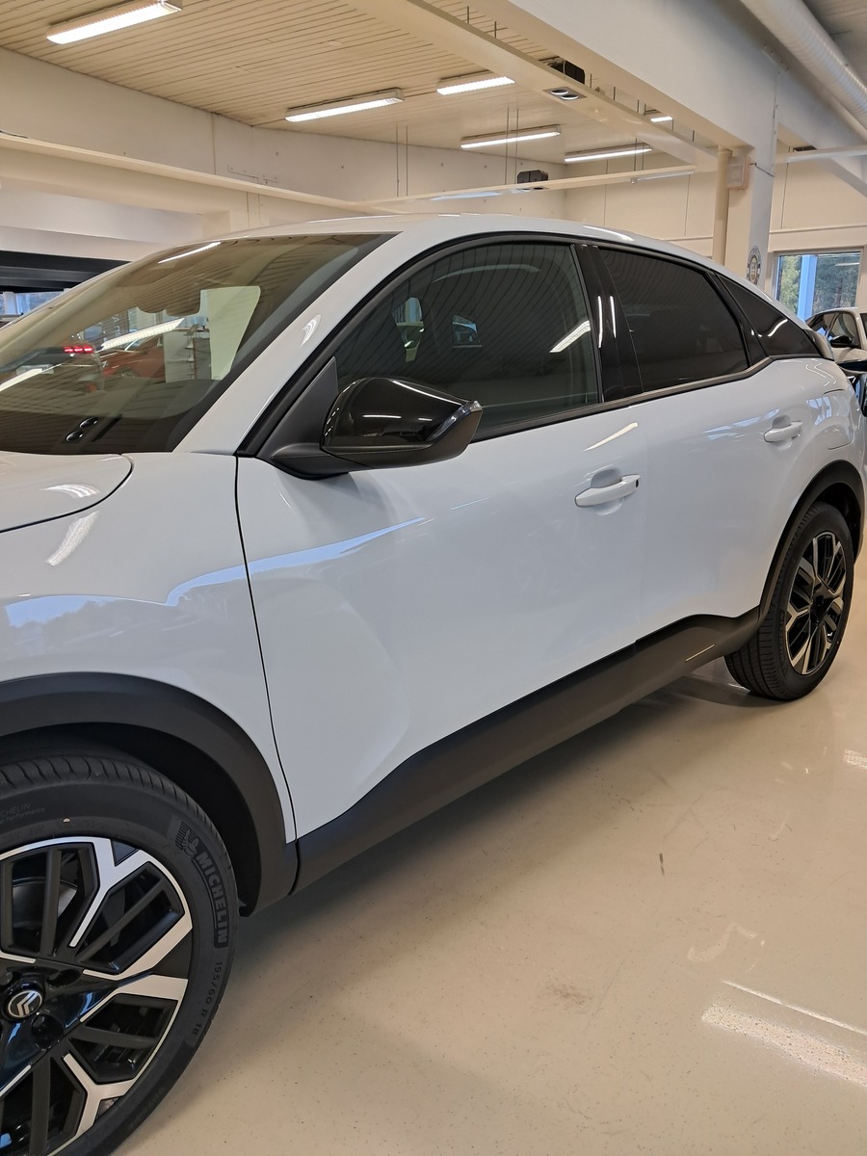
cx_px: 434
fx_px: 902
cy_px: 578
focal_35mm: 27
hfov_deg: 51.4
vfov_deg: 65.3
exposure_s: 1/33
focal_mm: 4
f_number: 1.8
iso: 160
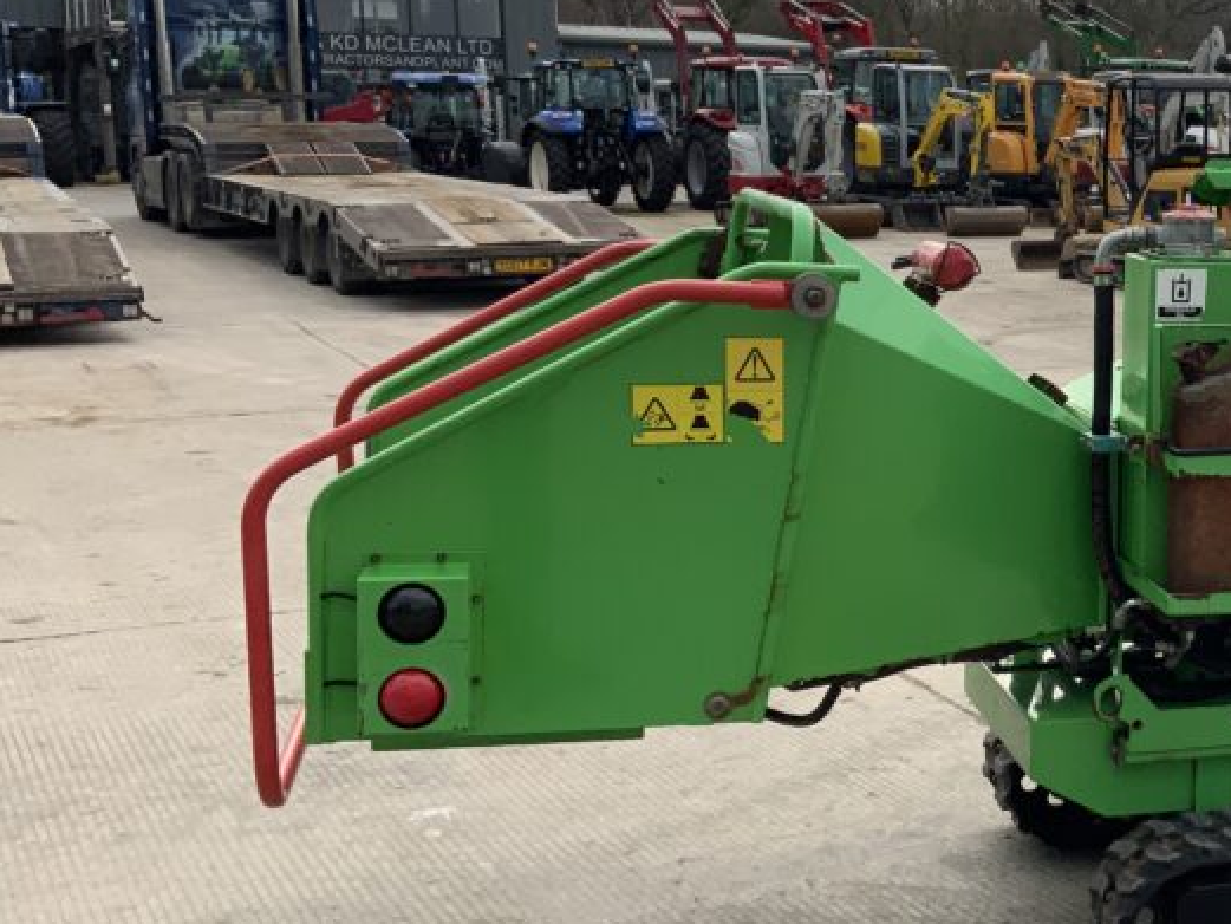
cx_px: 1205
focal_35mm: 57
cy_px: 447
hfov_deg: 31.5
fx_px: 2027
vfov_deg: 25.7
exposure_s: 1/1786
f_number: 1.8
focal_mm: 3
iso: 16
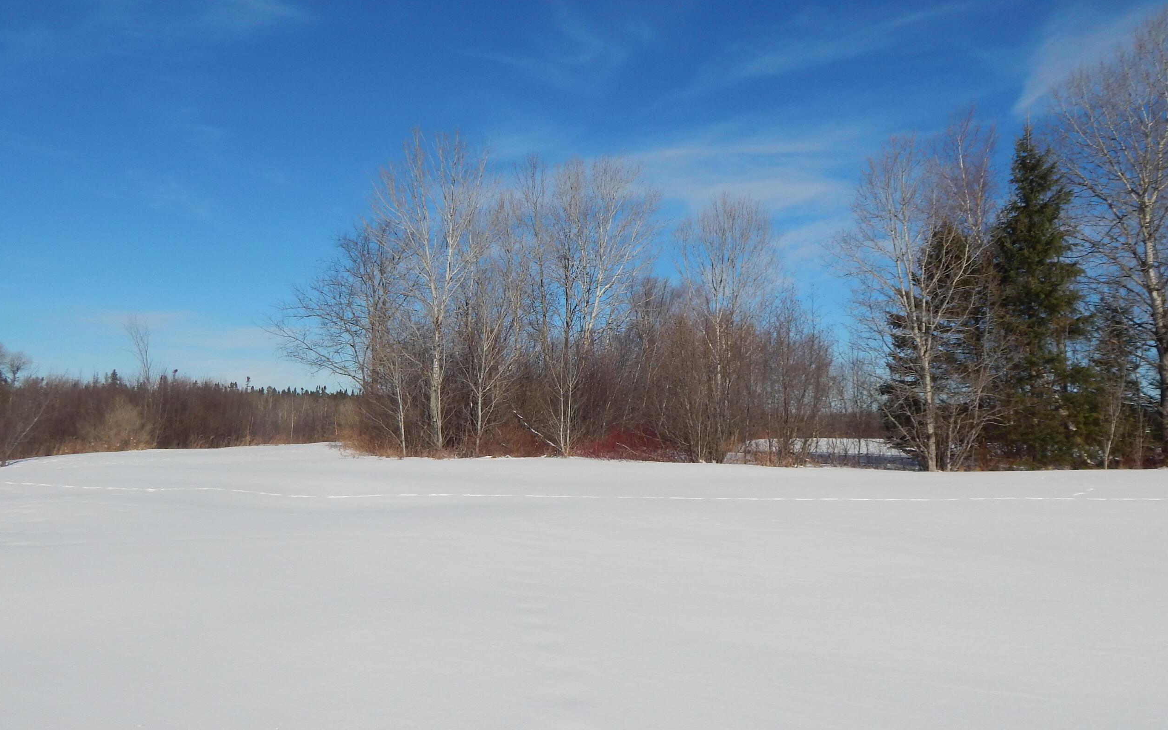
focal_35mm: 29
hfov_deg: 64.5
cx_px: 640
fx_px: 923
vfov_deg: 43.1
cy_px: 356
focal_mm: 4
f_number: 6
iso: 125
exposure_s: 1/1250
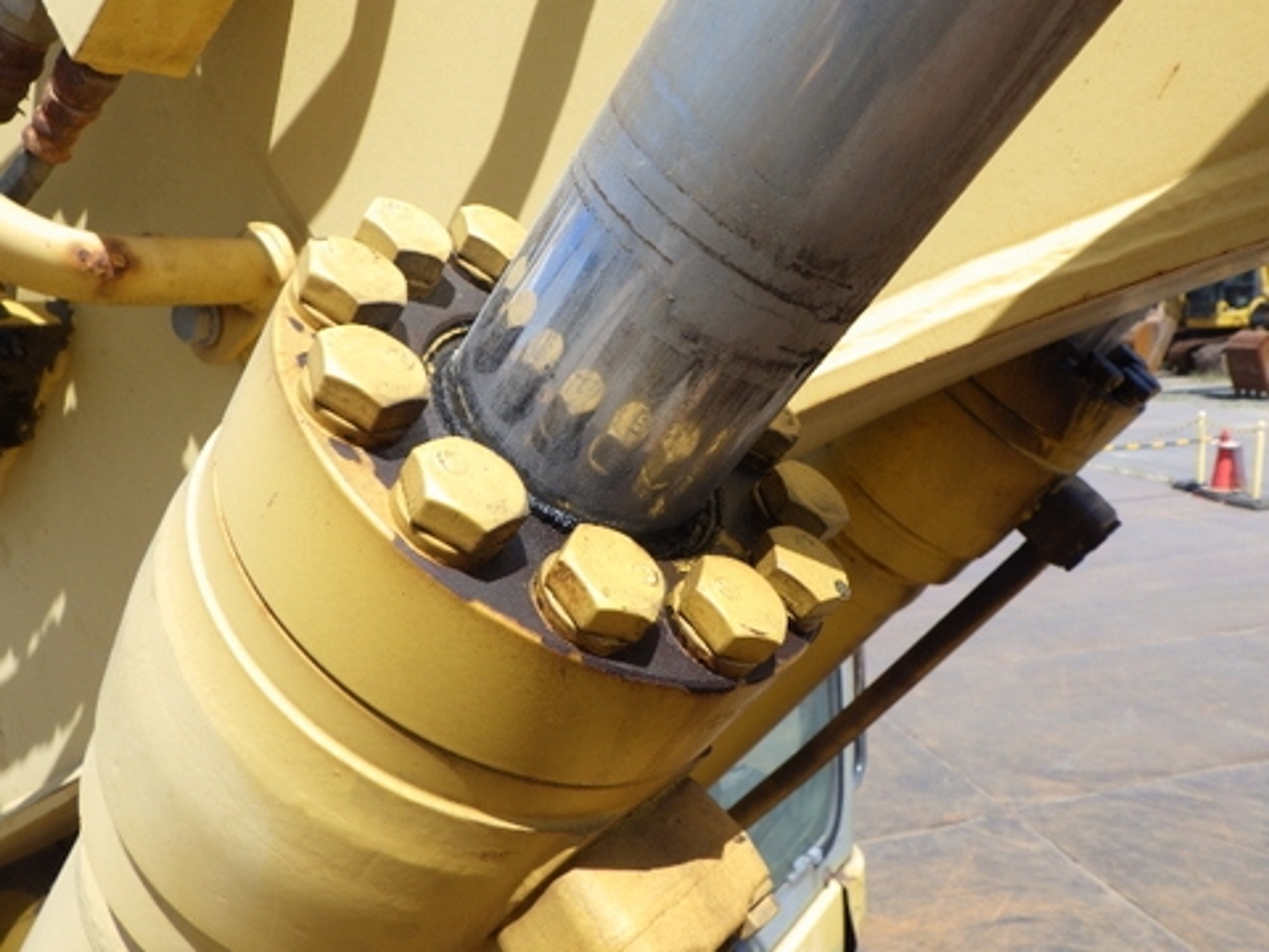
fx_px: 1026
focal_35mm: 28
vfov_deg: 49.7
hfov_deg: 63.4
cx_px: 634
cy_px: 476
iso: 125
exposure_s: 1/640
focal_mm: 5
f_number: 4.2
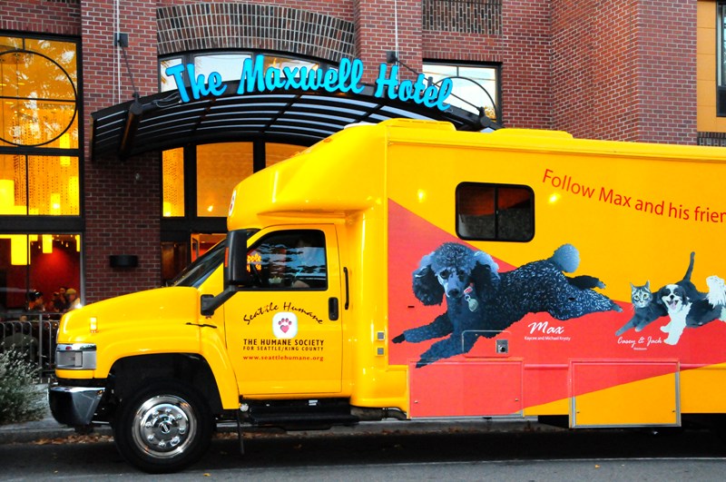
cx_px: 363
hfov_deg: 42.4
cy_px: 241
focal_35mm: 46
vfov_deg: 28.9
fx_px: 936
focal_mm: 31
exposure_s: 1/125
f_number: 9
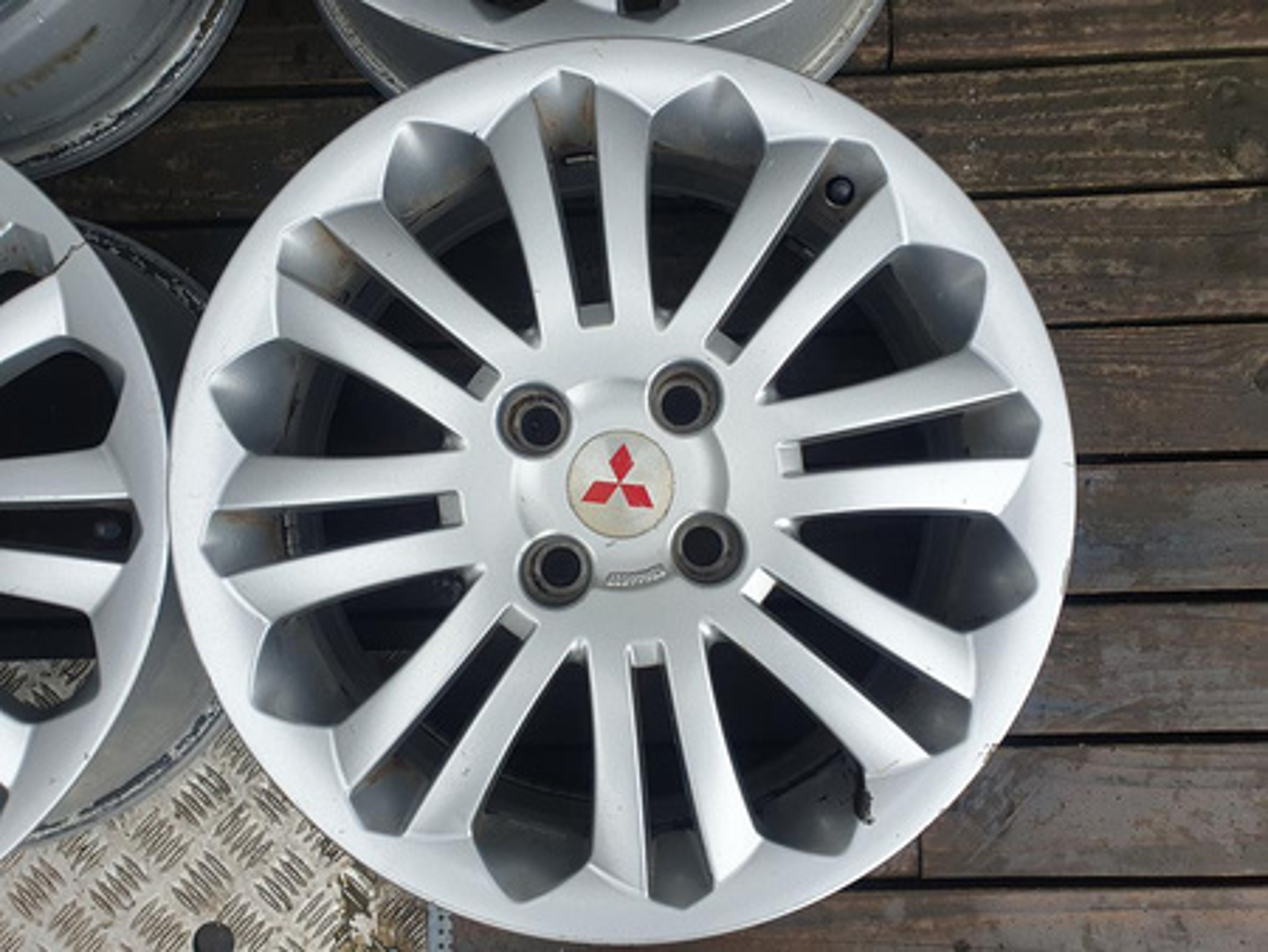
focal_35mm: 26
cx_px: 634
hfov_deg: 67.3
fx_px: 953
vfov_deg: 53.1
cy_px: 476
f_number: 2.4
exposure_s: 1/230
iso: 50
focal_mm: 4.32
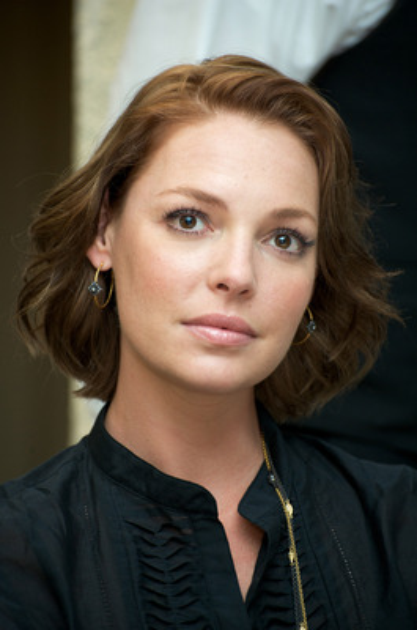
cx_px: 208
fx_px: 3141
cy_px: 315
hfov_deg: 7.6
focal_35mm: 180
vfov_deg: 11.4
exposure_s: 1/60
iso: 500
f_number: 5.6
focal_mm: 180
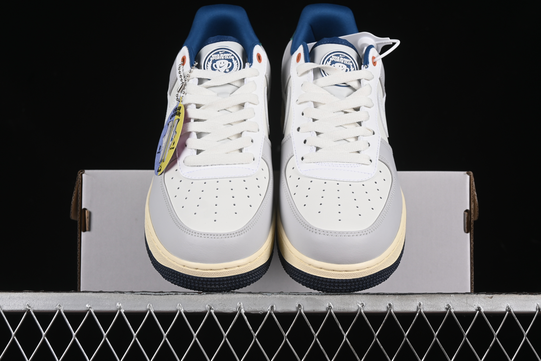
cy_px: 180
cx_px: 270
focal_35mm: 75
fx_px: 1127
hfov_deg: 27.0
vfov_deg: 18.2
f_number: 8
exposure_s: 1/80
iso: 160
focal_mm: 50
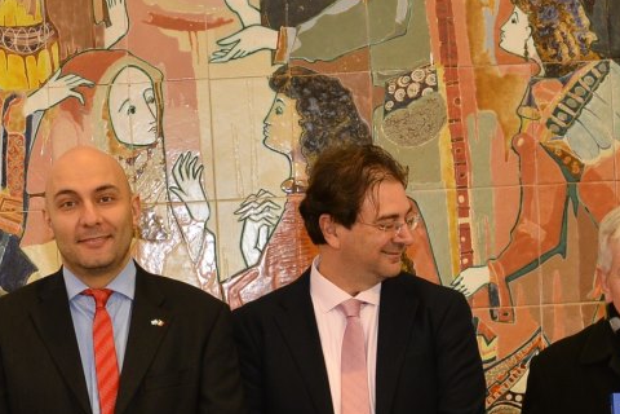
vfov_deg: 12.2
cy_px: 437
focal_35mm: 111
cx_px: 240
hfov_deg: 18.4
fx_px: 1912
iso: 1600
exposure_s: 1/60
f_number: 6.3
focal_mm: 52
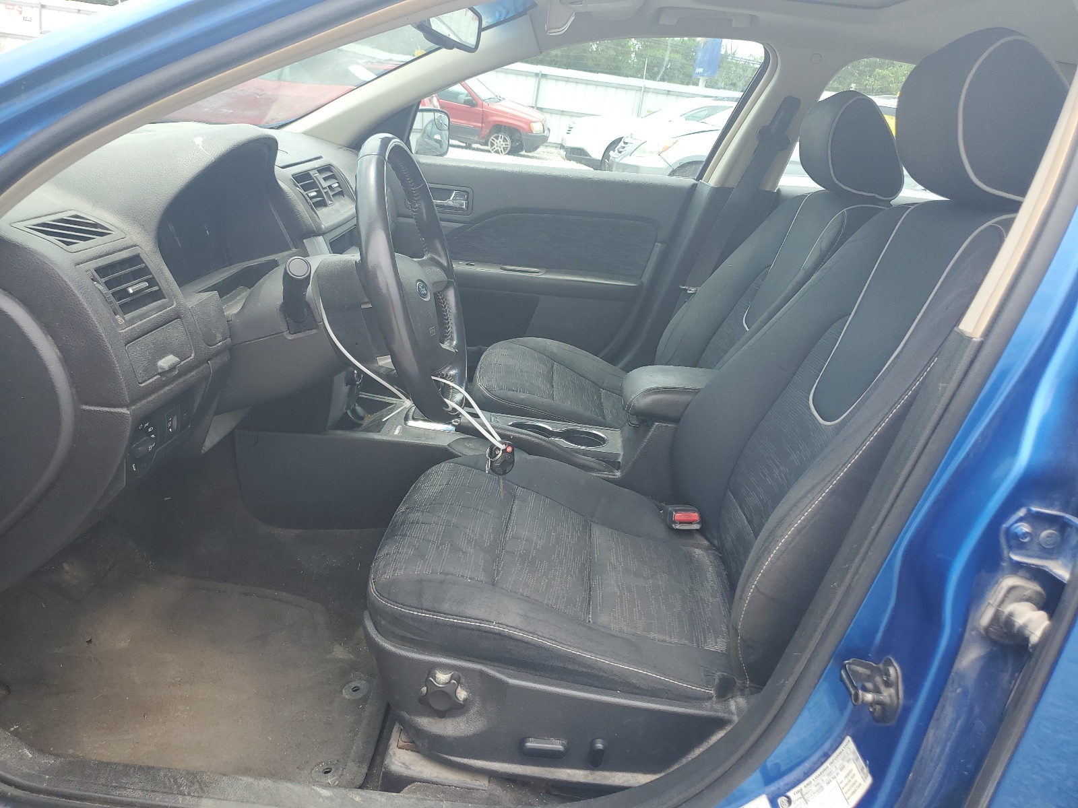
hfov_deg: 67.3
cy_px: 404
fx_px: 810
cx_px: 539
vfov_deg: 53.1
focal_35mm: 26
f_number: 1.5
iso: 50
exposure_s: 1/556
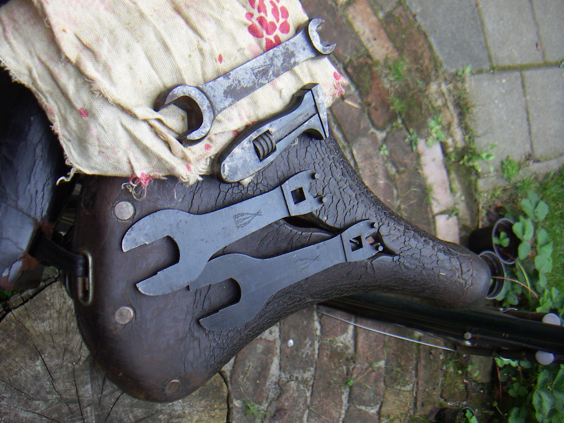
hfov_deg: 51.4
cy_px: 212
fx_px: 587
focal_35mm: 36
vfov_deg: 39.7
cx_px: 282
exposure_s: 1/160
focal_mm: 4.7
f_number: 2.8
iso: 50
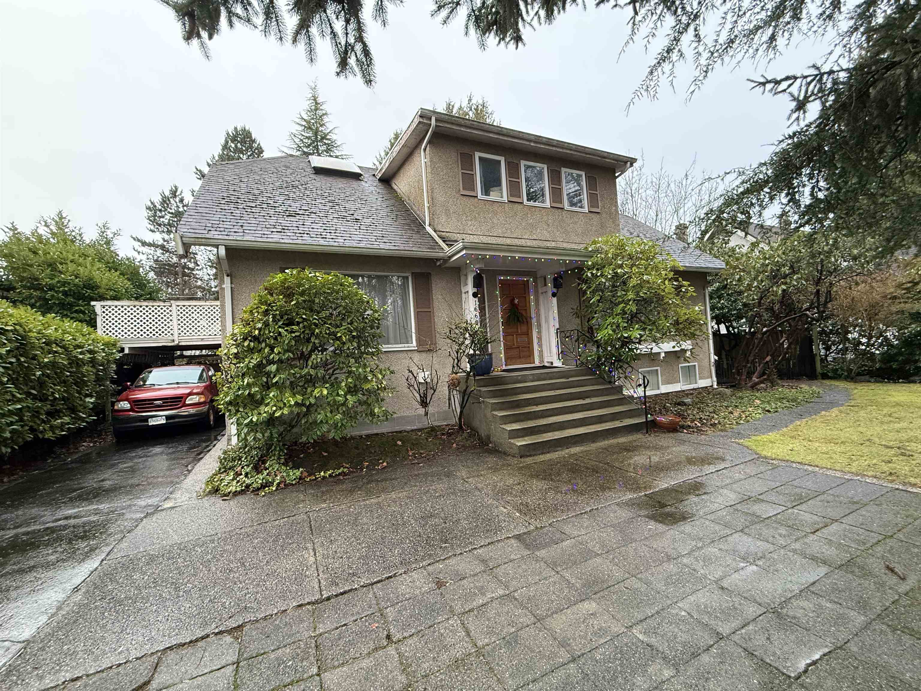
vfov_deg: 85.7
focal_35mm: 14
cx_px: 460
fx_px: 372
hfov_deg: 102.1
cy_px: 346
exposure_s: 1/65
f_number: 2.2
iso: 320
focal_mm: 2.22
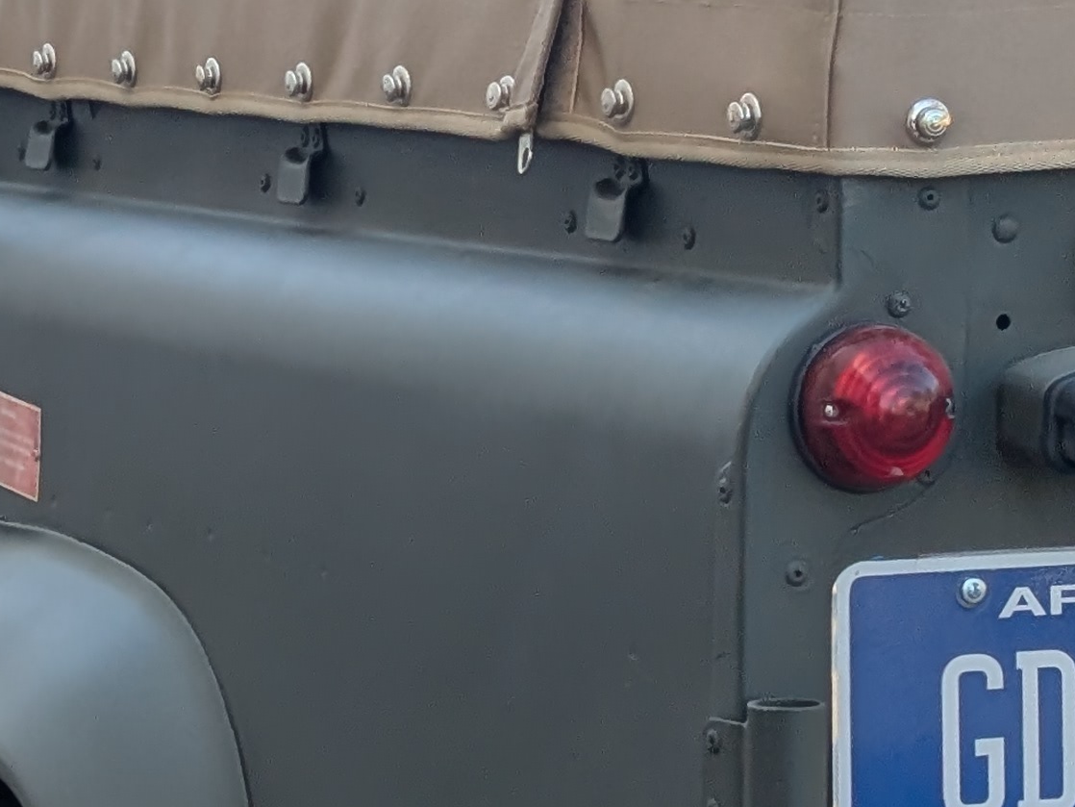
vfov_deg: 8.3
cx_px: 54
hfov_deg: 11.0
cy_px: 668
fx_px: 5560
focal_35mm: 179
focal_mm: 6.9
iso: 21
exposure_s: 1/480
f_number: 1.68
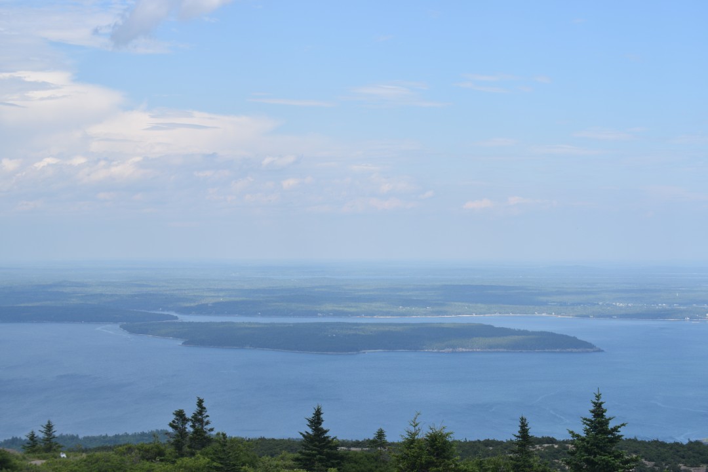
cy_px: 236
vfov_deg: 16.6
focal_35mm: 82
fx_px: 1622
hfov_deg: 24.6
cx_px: 354
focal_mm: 55
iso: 100
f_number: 5.6
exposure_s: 1/320
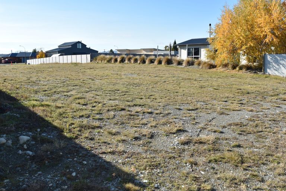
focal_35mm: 32
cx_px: 143
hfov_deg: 59.5
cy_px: 96
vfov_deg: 41.7
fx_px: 250
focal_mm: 21
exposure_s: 1/200
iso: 100
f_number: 9
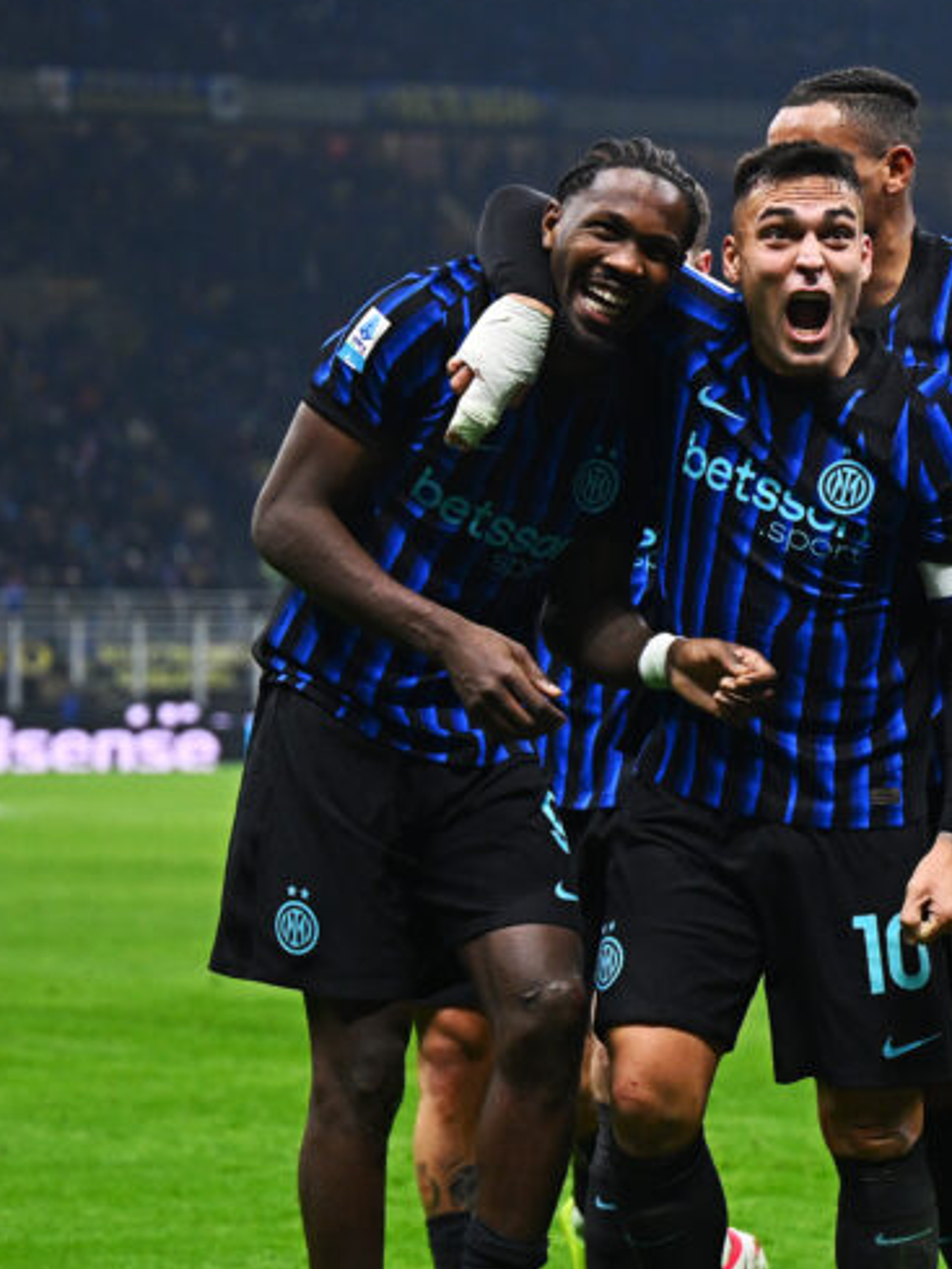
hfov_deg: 10.4
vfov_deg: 14.0
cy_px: 723
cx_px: 942
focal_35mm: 141
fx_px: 5168
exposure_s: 1/1600
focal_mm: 70
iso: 1600
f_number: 2.8
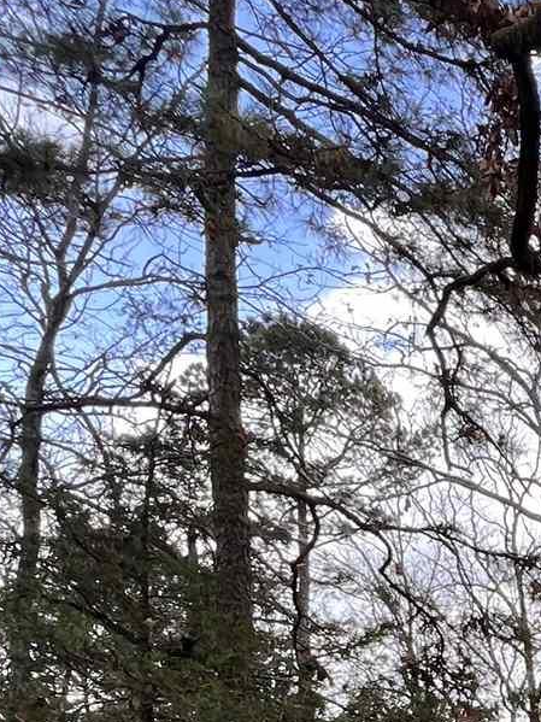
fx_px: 1042
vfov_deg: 31.1
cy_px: 902
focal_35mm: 50
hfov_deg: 19.9
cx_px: 1010
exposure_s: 1/204
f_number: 1.8
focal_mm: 1.57
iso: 32
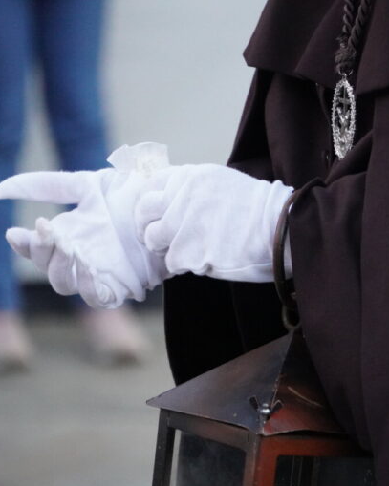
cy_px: 243
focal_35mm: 446
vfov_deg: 4.3
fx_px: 6420
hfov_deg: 3.5
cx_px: 249
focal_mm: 210
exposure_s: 1/400
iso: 6400
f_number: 6.3
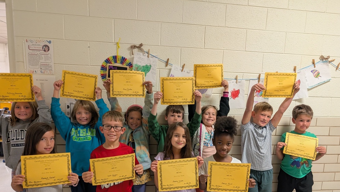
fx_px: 243
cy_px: 130
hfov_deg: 69.8
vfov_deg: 42.3
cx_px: 169
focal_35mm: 27
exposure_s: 1/120
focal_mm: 6.9
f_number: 1.68
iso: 522
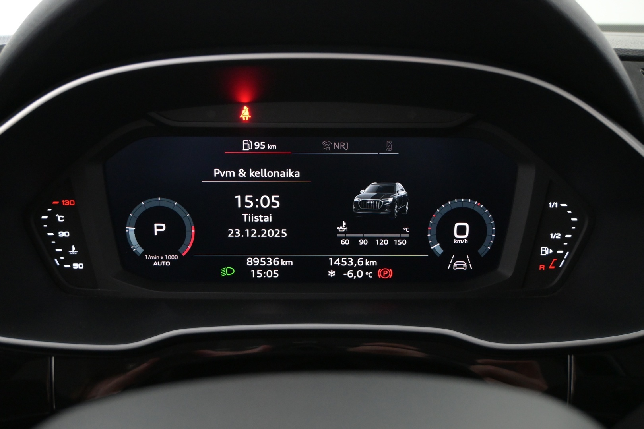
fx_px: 698
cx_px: 322
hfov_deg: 49.6
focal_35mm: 39
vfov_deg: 34.2
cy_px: 214
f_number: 4.5
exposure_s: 1/40
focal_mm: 26
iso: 2800
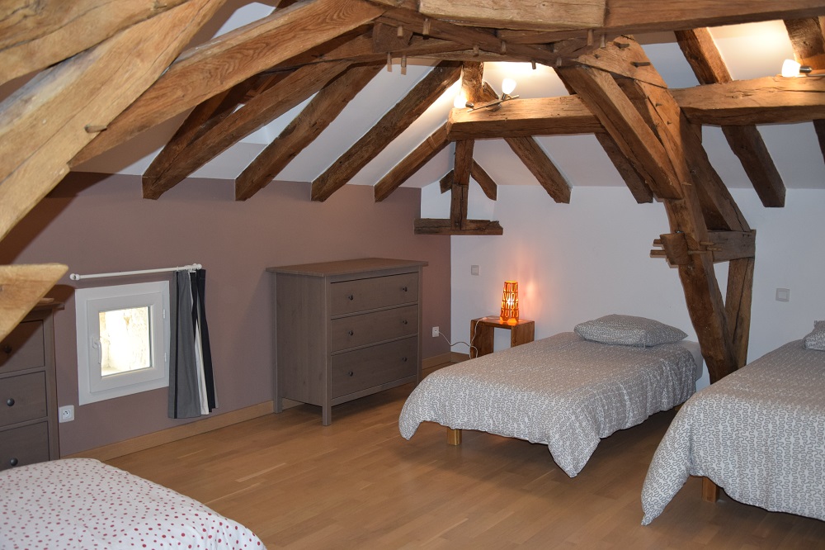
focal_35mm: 36
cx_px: 412
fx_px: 825
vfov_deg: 36.8
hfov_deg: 53.1
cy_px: 275
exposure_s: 1/60
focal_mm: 24
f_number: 3.8
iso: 900
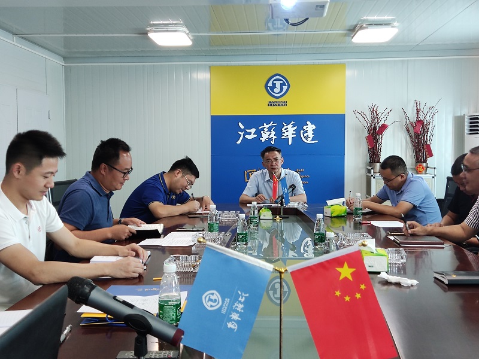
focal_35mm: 40
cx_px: 240
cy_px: 180
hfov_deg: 46.8
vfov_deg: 36.0
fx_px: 554
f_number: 1.79
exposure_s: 1/50
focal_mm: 4.71
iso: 304
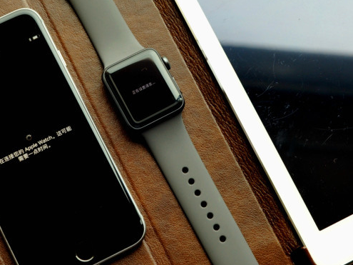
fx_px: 989
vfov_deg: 15.2
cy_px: 87
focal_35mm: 97
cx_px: 163
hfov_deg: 20.2
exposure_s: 1/30
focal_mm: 50
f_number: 9
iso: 1000
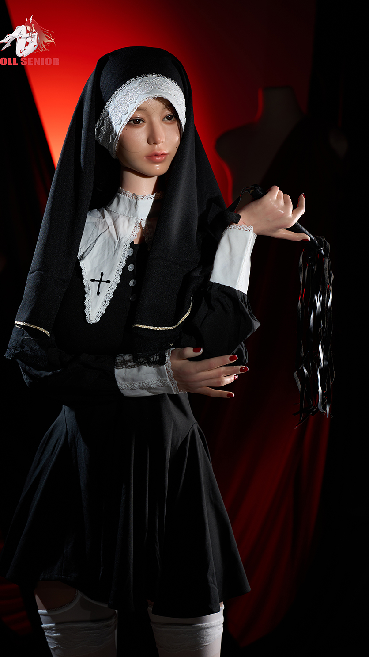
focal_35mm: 74
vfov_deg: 28.6
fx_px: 1287
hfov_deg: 16.3
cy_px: 326
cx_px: 200
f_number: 2.8
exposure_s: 1/60
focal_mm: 70
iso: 100
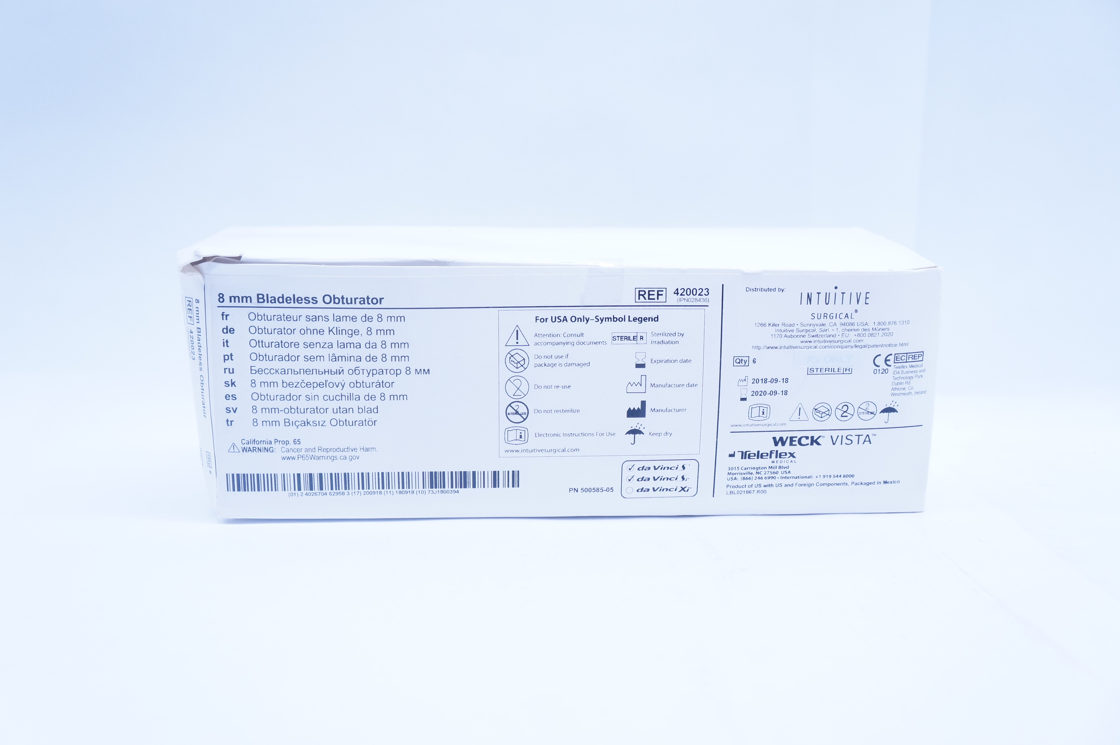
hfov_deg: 48.0
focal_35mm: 40
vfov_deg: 32.9
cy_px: 372
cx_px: 560
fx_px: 1259
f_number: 4.5
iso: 800
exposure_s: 1/200
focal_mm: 27
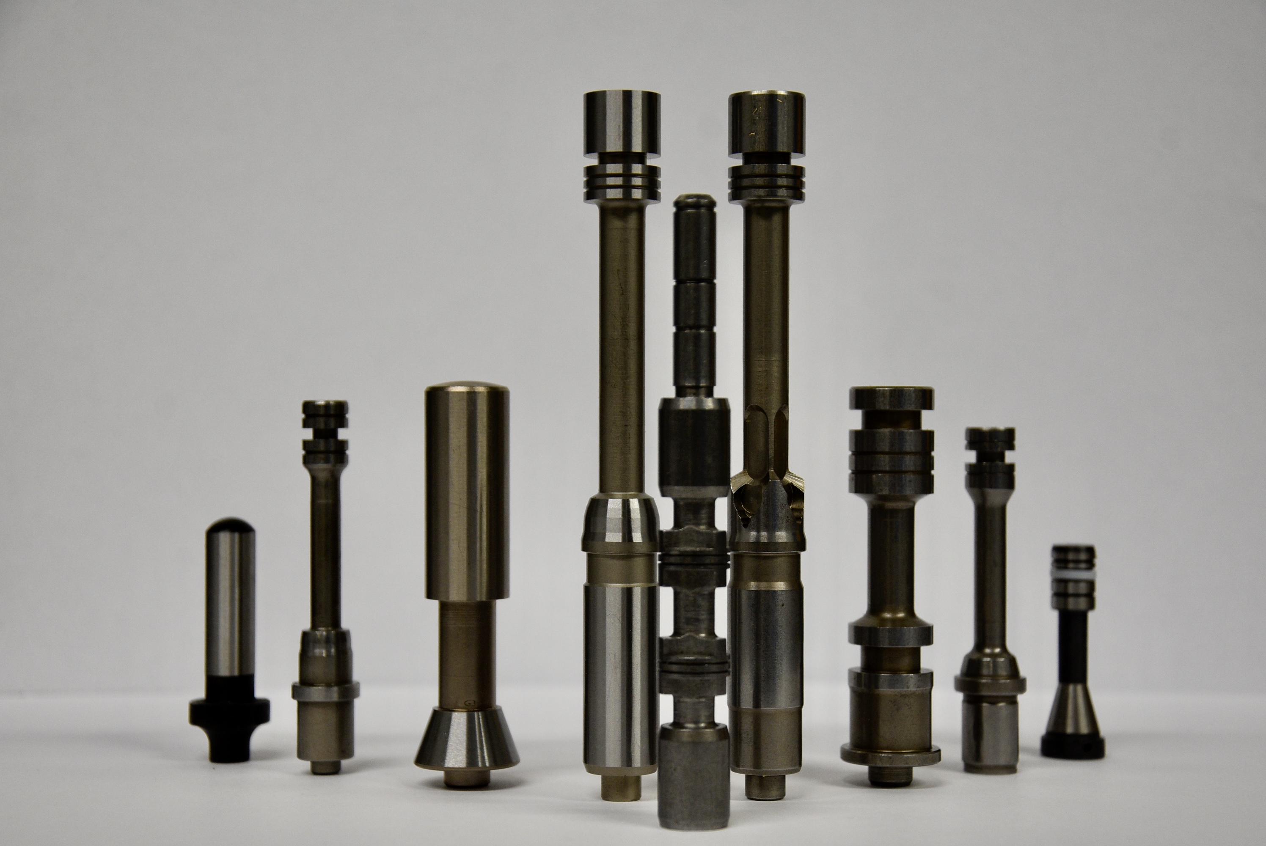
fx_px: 2534
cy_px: 423
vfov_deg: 19.0
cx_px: 633
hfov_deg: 28.1
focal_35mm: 72
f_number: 6.3
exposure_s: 1/160
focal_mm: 48
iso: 800
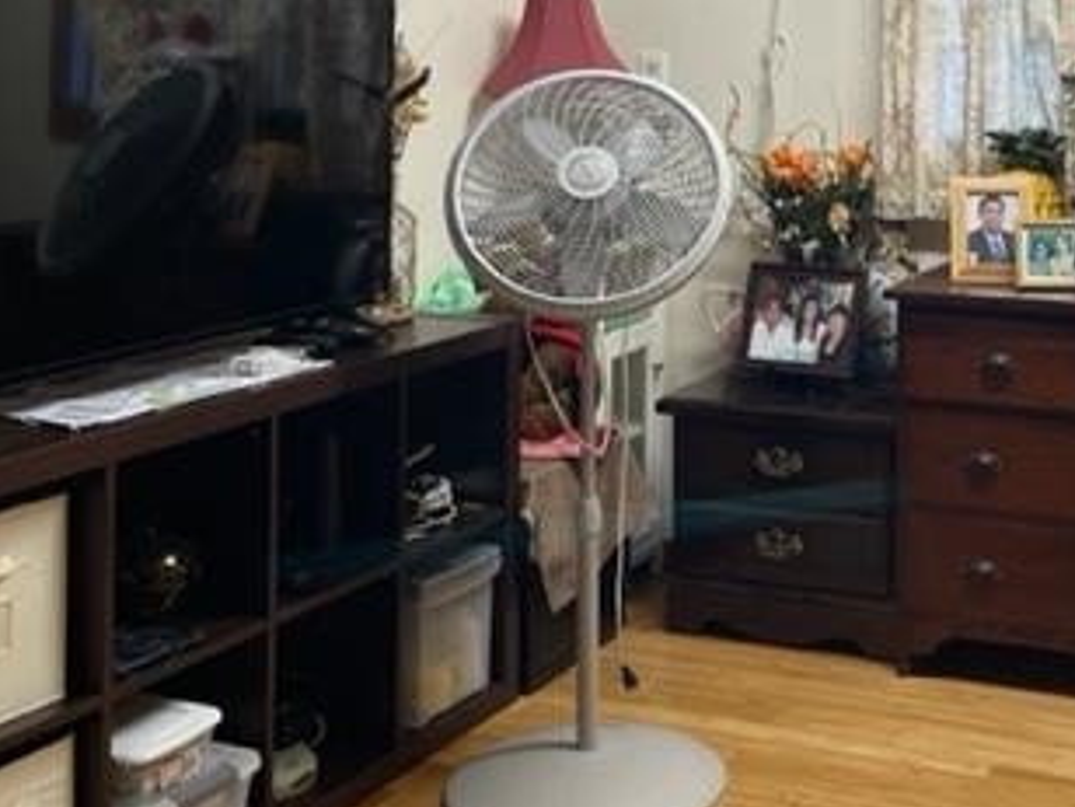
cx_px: 831
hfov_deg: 34.6
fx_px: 1677
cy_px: -3
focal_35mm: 54
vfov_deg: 25.7
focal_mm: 5.1
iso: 80
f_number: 1.6
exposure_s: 1/60
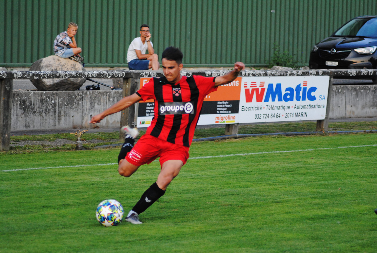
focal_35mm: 158
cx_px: 188
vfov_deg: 8.8
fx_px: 1653
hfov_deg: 13.0
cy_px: 126
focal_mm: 105
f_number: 4
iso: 800
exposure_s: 1/500
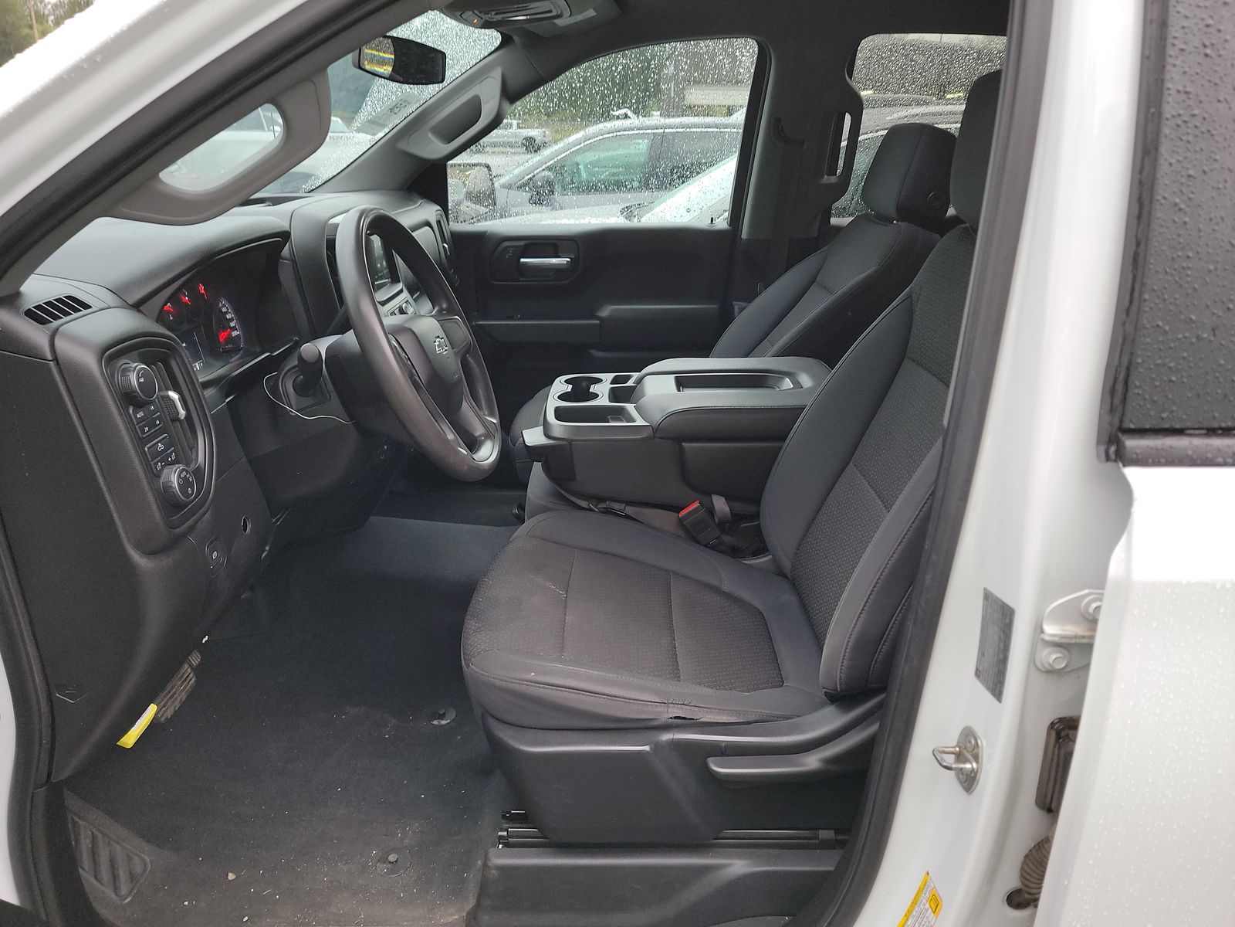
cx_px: 618
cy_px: 464
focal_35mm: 24
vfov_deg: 56.8
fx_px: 856
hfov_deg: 71.6
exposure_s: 1/59
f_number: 1.8
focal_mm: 6.7
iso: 221
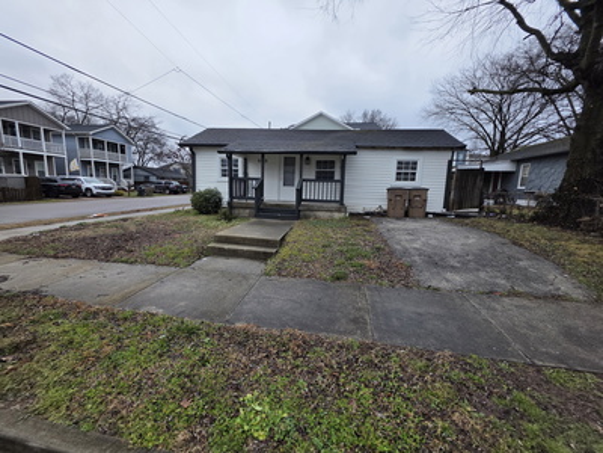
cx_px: 302
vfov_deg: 89.9
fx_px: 226
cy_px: 226
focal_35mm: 13
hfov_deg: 106.2
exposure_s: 1/120
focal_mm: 2.2
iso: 64
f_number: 1.9
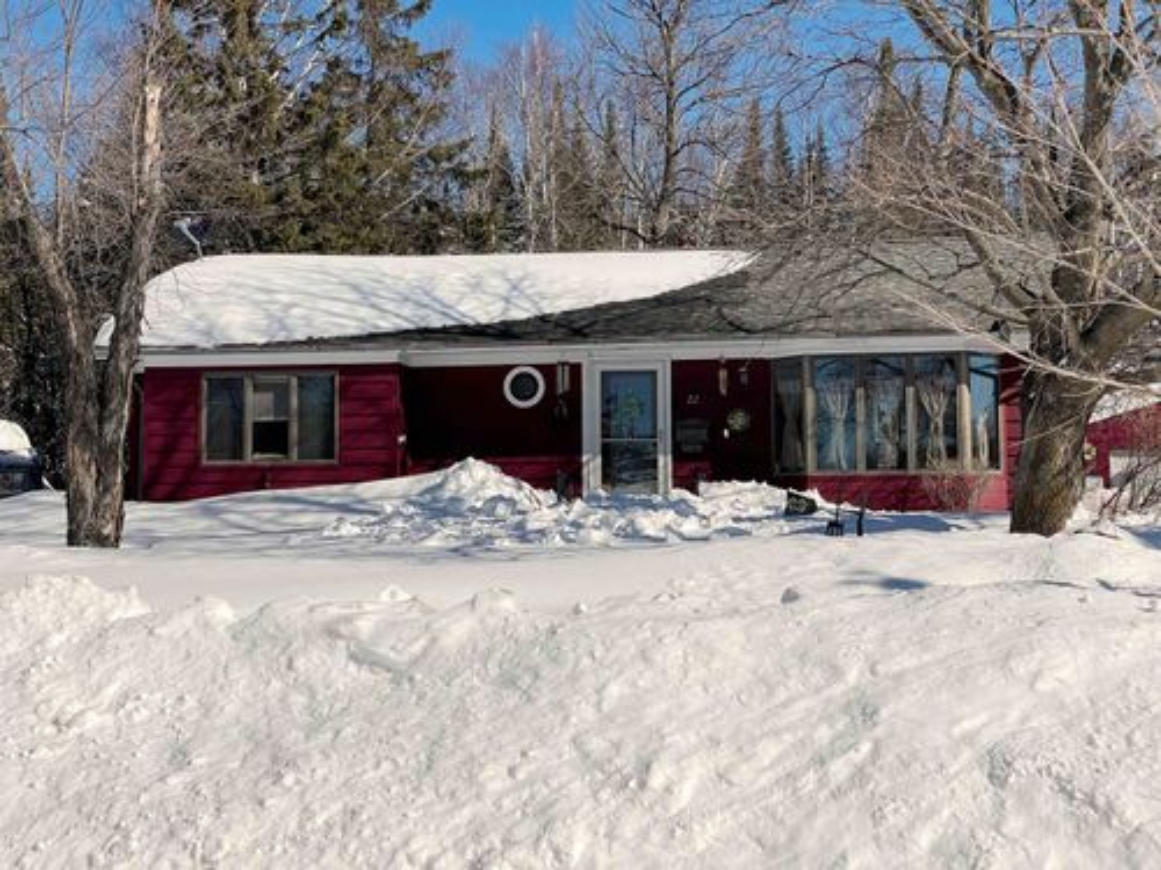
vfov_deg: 28.0
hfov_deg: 36.8
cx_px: 580
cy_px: 435
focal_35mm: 52
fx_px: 1744
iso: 25
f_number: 2
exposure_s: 1/5319
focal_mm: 6
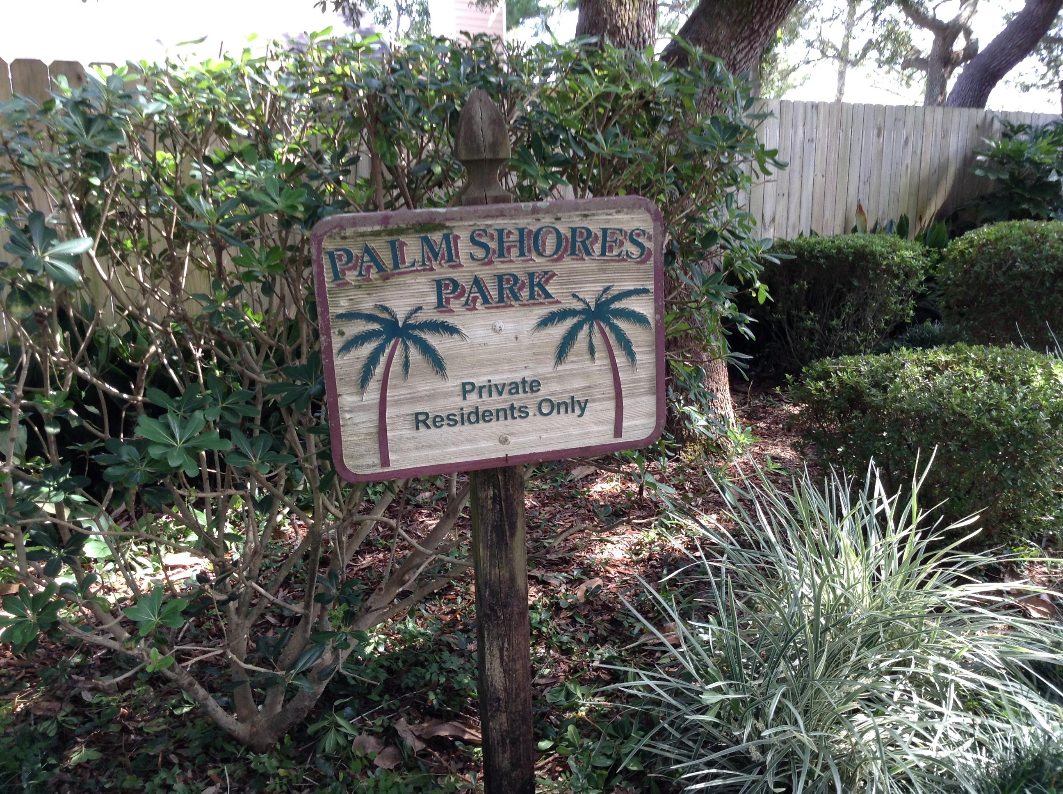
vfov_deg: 42.8
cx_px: 532
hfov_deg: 55.4
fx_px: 1012
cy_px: 397
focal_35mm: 33
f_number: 2.4
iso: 40
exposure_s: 1/60
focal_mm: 3.3
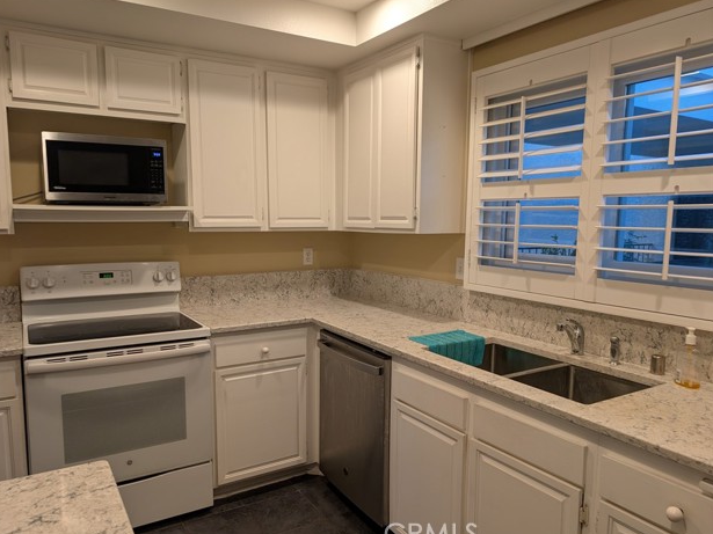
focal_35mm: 25
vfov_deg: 54.9
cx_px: 347
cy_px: 272
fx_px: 515
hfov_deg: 69.4
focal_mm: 6.9
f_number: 1.68
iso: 39
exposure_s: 1/30
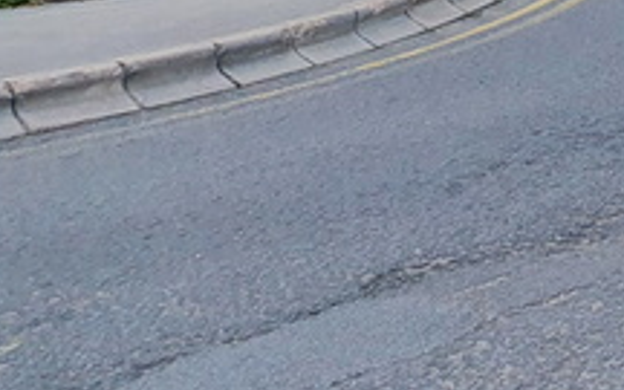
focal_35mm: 101
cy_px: -277
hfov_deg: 16.9
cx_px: 1135
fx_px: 1718
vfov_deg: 12.1
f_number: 2.4
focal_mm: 4.32
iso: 50
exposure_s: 1/1156
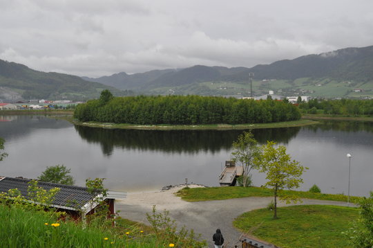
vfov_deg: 36.7
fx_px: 372
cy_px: 124
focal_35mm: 36
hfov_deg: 53.2
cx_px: 186
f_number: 16
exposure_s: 1/1000
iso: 1600
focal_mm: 24
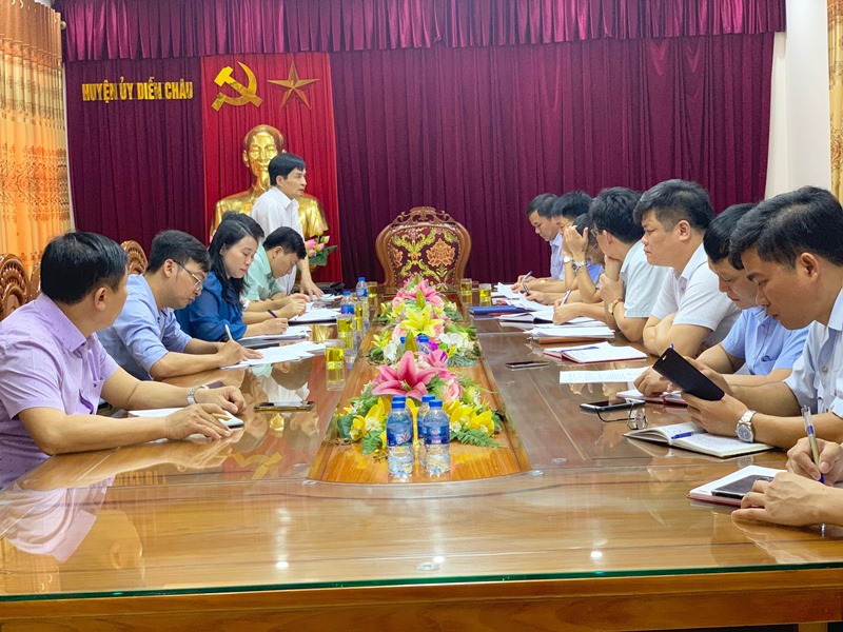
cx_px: 422
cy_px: 316
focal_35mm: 52
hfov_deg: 36.8
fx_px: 1266
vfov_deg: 28.0
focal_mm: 6
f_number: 2.4
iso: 200
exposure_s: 1/50
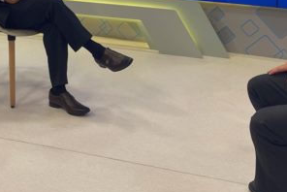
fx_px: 583
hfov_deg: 27.6
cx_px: 105
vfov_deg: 18.1
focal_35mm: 73
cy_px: -16
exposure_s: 1/120
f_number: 1.6
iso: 80
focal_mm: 4.2
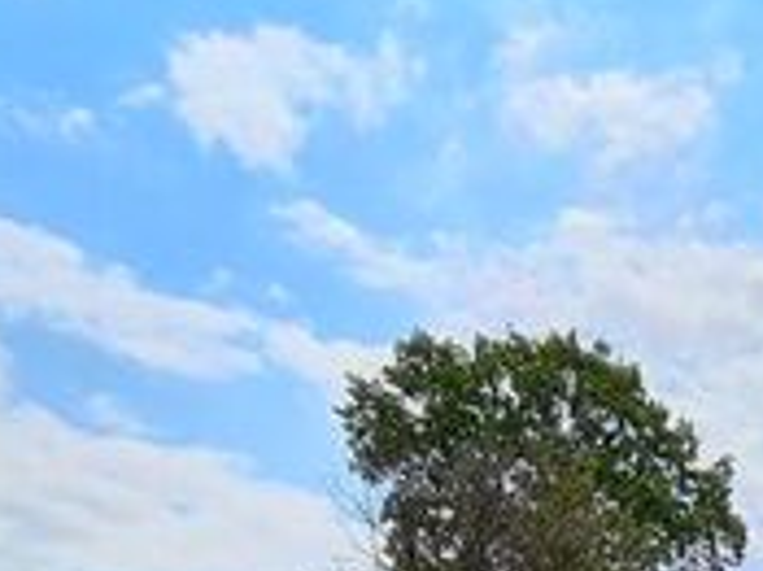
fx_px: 1145
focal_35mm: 52
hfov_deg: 30.5
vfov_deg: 19.9
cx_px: 946
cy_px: 1044
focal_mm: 1.74
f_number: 2.2
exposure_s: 1/1580
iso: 50
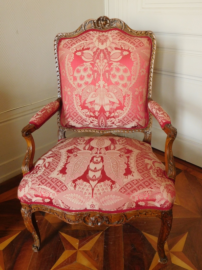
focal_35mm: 32
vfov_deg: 56.8
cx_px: 101
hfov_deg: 44.2
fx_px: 249
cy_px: 135
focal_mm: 5.7
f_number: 3.6
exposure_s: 1/13
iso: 400
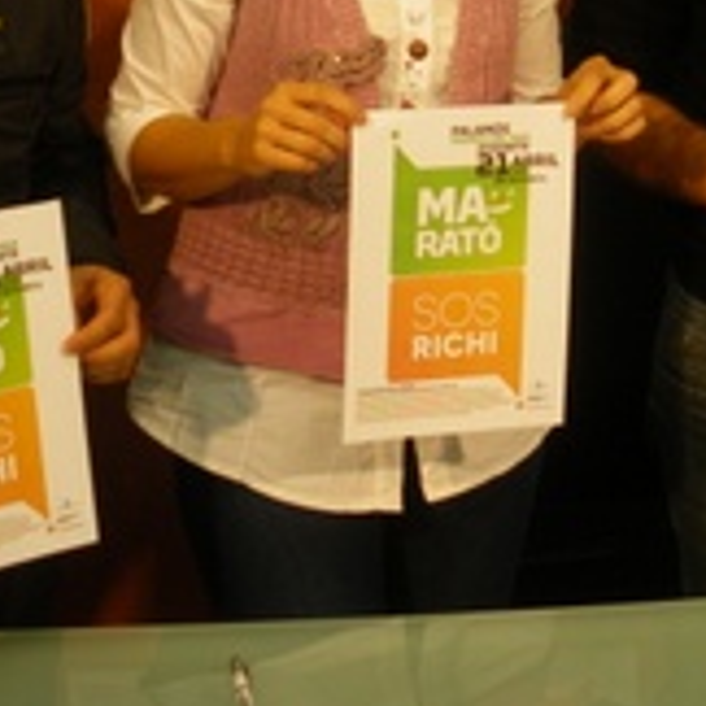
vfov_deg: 17.2
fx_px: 2261
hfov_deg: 17.4
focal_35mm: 98
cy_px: -50
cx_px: 693
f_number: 3.5
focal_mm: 6.3
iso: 100
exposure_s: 1/50
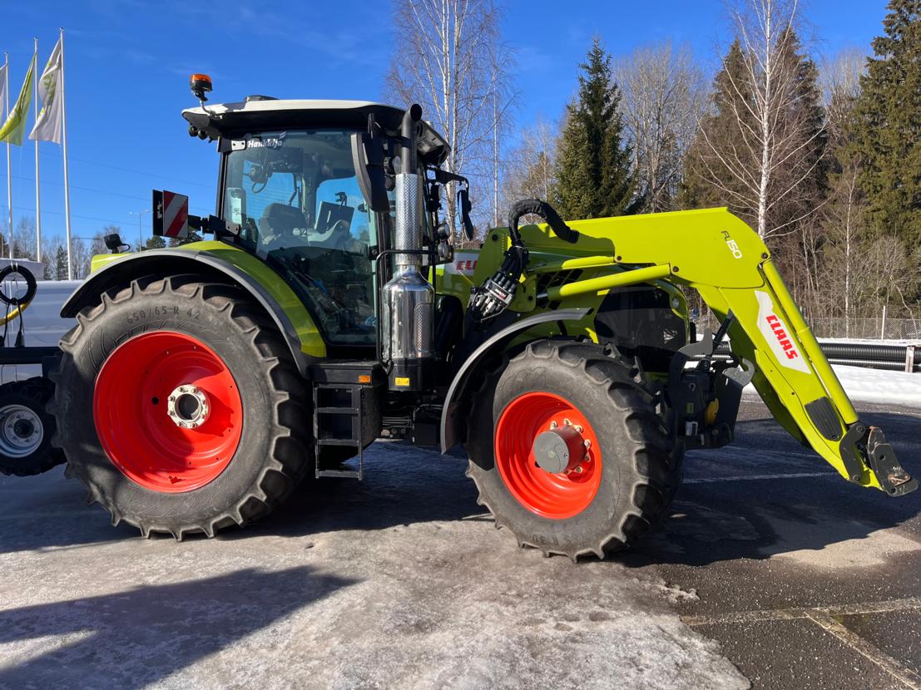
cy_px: 345
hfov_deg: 67.3
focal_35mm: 26
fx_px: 692
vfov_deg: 53.1
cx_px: 460
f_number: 1.6
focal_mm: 5.1
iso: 50
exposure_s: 1/1890
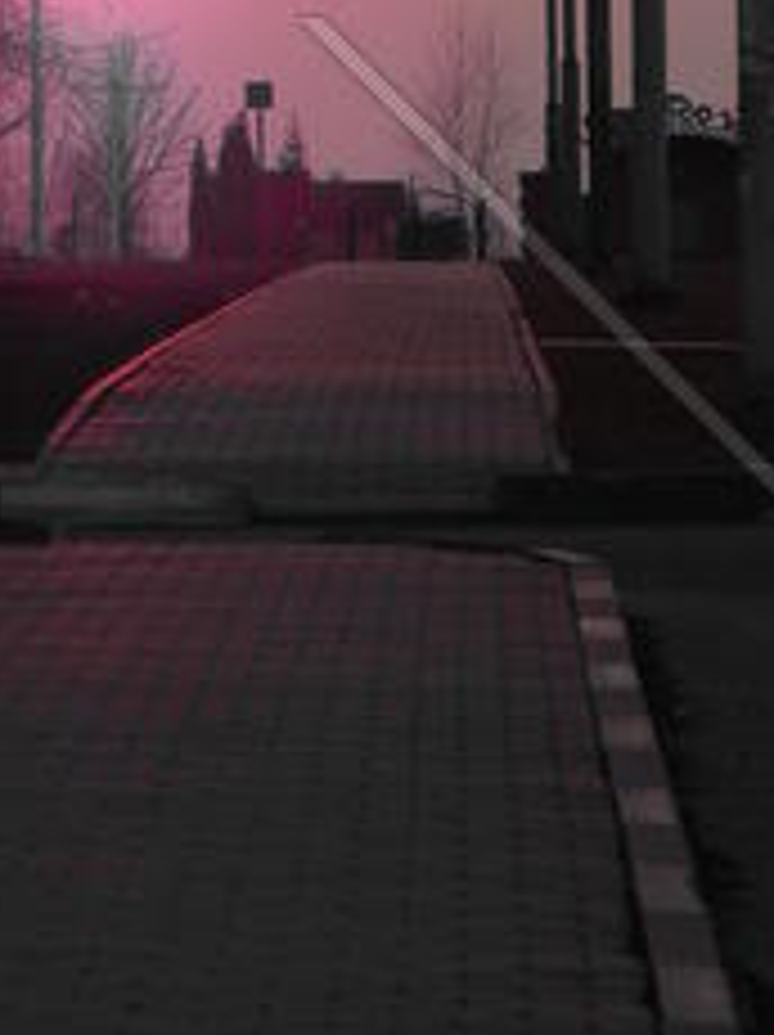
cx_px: 79
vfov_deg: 5.9
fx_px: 9946
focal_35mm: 333
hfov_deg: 4.5
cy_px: -212
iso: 125
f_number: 4.8
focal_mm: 23.4
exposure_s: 1/200
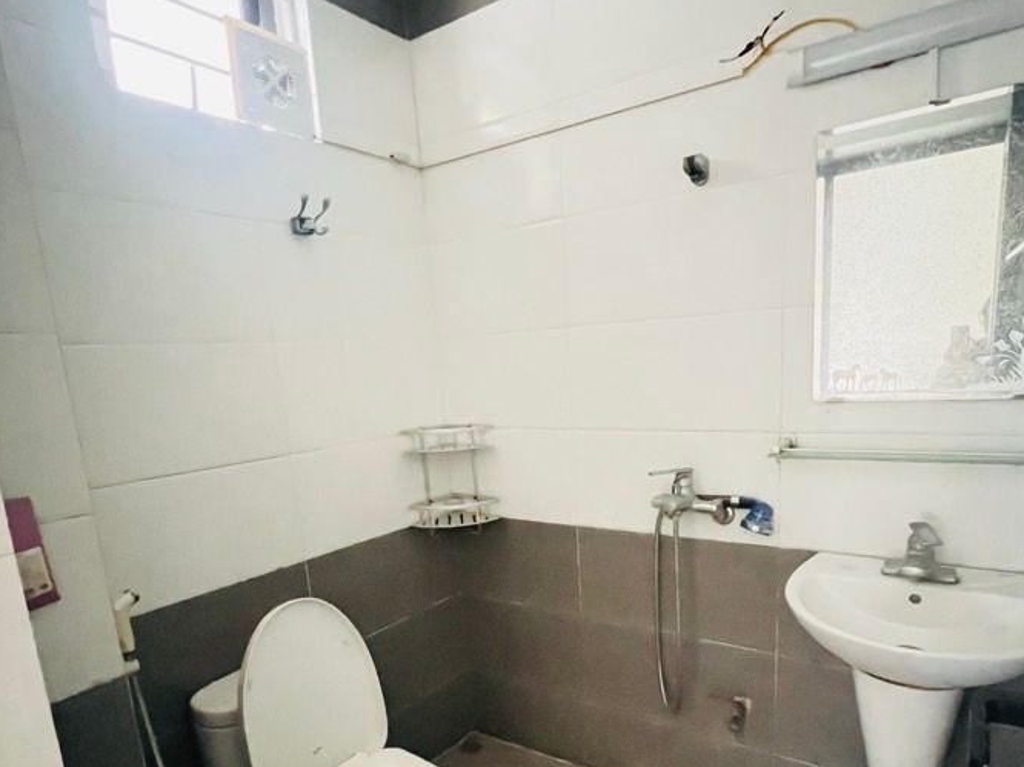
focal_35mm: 20
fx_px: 591
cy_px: 487
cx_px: 535
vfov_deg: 64.8
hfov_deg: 81.7
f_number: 1.8
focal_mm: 1.57
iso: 2000
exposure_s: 1/23
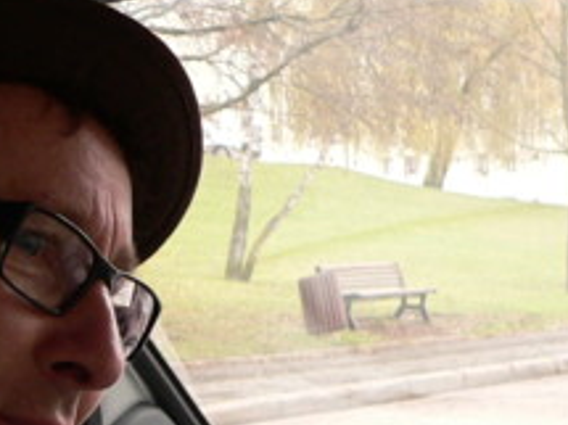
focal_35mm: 107
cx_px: -50
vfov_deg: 13.5
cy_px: 488
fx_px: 1755
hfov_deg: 17.8
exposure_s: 1/60
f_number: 2.8
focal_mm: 6
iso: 150
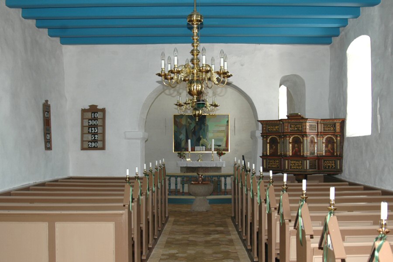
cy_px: 131
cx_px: 196
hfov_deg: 46.4
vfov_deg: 31.9
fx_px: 458
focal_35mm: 42
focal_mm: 28
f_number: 4.5
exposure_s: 1/80
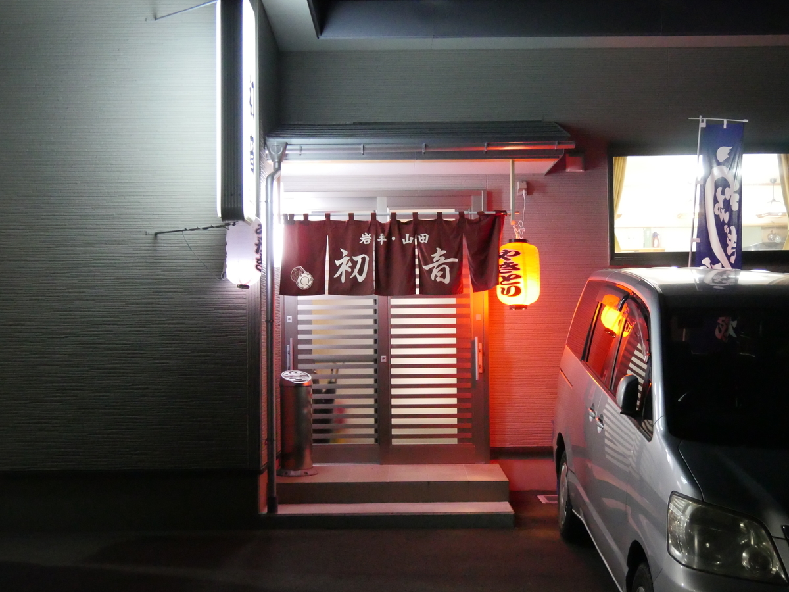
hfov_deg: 39.7
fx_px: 1094
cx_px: 394
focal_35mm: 48
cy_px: 296
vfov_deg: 30.3
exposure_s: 1/50
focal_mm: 24
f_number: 4.1
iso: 6400
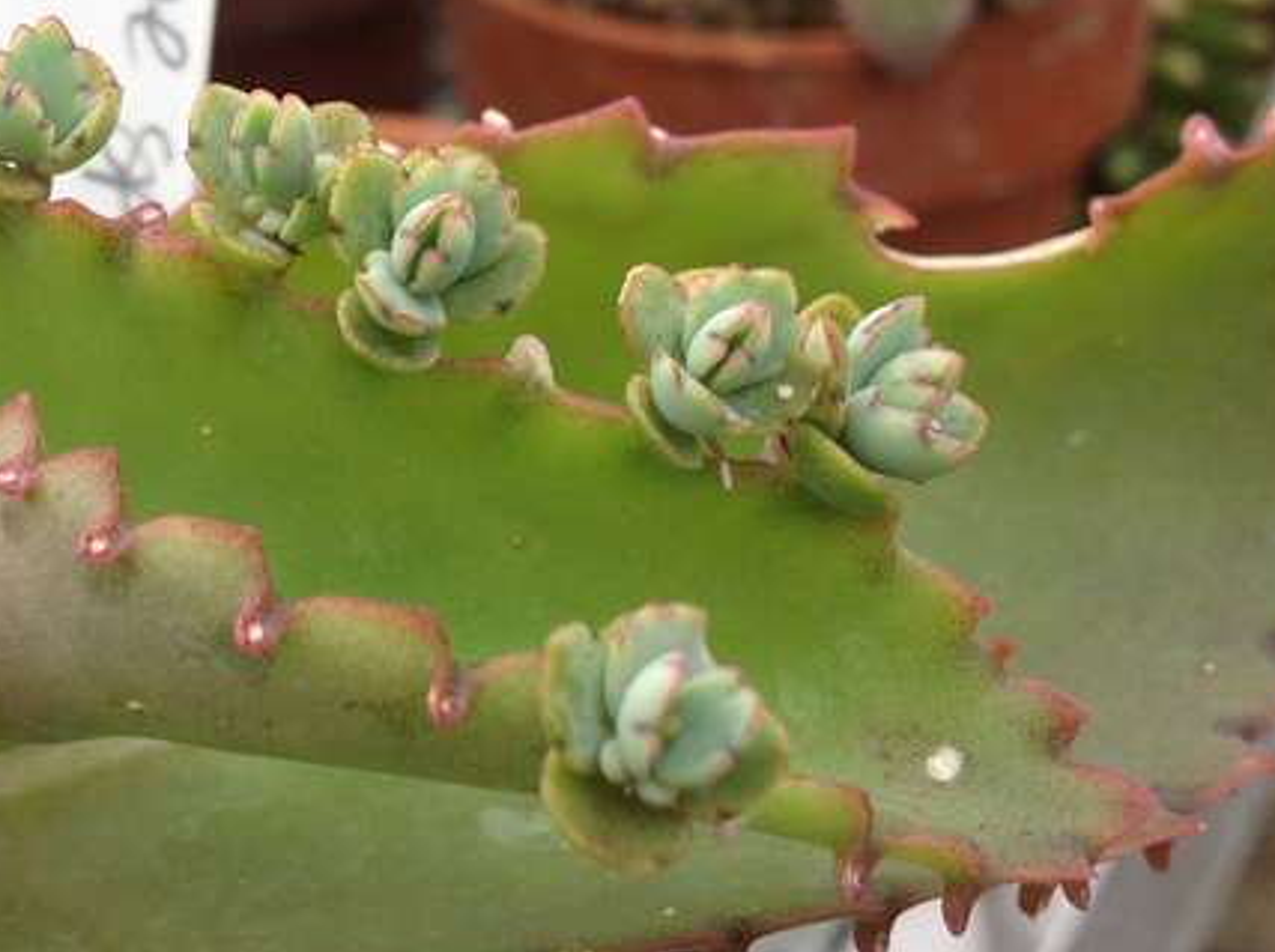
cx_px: 454
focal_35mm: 63
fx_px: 2317
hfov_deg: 30.6
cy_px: 260
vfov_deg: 23.0
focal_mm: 4.28
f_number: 2.4
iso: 64
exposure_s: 1/120
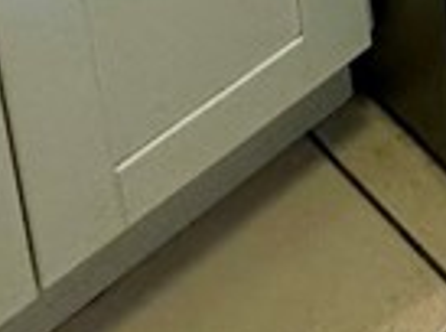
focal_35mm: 105
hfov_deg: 14.6
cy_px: -872
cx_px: 954
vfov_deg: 8.9
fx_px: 1349
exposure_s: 1/60
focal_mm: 2.22
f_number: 2.2
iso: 200
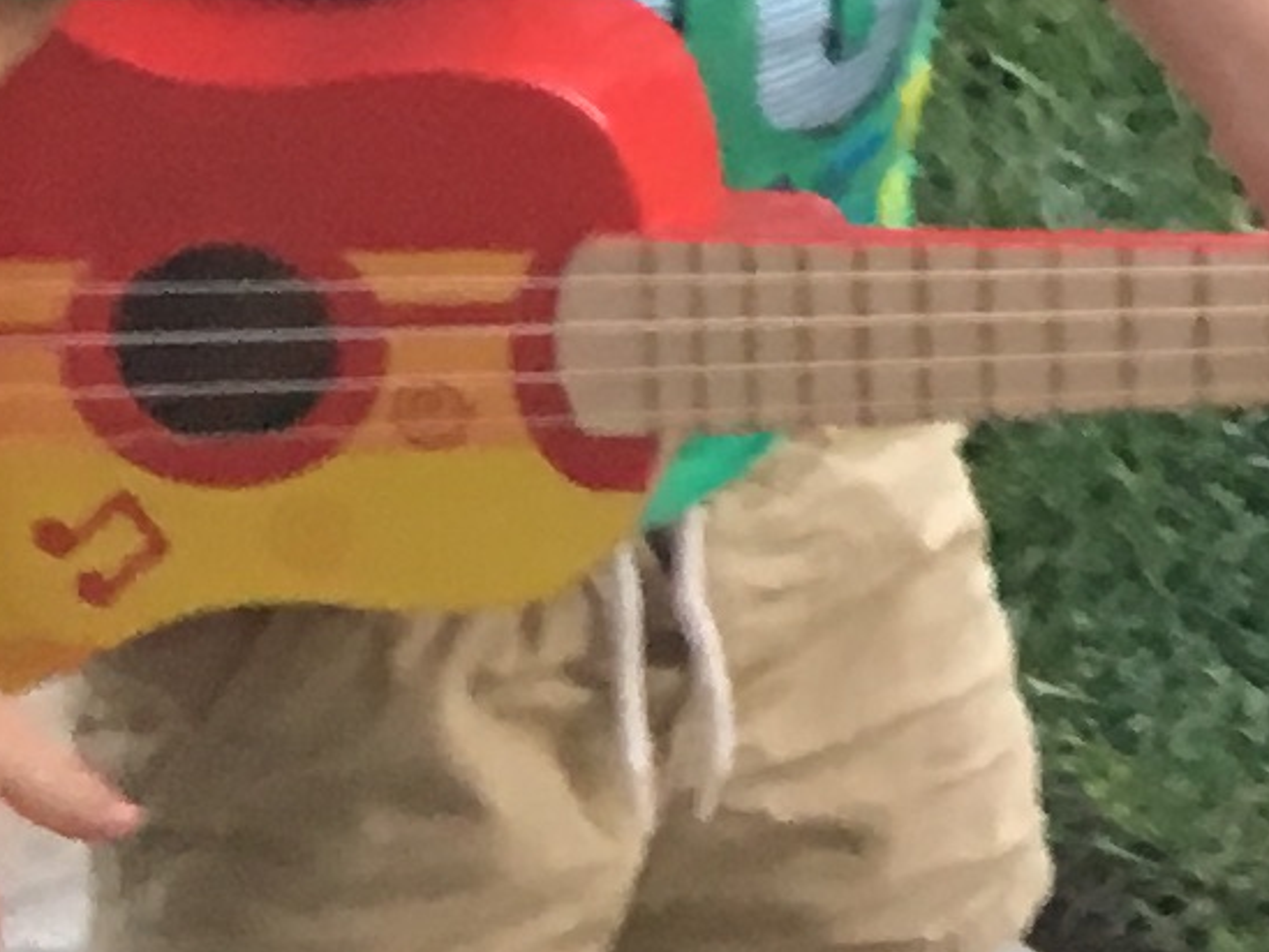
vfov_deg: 6.5
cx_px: 4480
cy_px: -1745
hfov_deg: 7.5
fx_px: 7810
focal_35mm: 213
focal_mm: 4.15
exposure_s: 1/30
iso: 100
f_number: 2.2
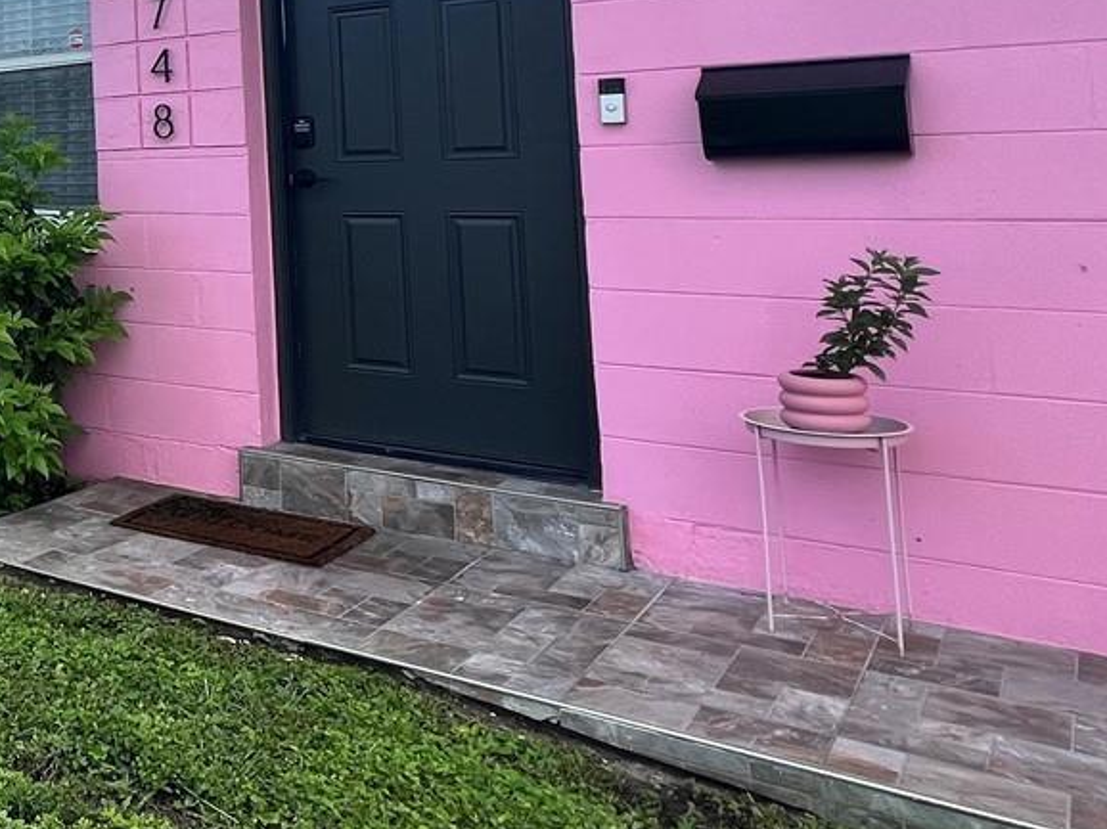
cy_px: 113
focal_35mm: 36
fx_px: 1151
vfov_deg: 37.5
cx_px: -193
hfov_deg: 39.0
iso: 32
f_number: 1.8
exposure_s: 1/561
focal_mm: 1.57
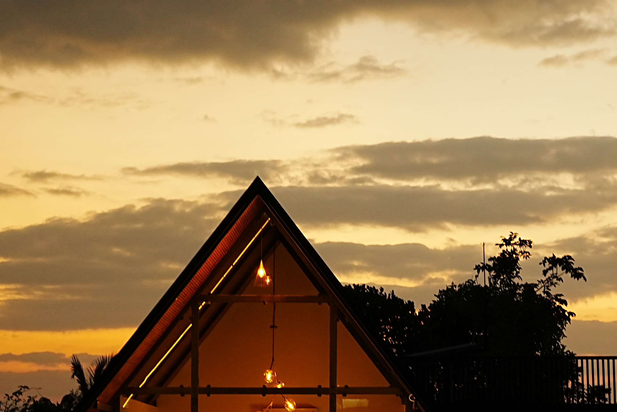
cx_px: 537
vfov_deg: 11.4
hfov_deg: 16.9
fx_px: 2056
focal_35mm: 120
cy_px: 367
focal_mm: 50.4
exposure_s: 1/80
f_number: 2.8
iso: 800
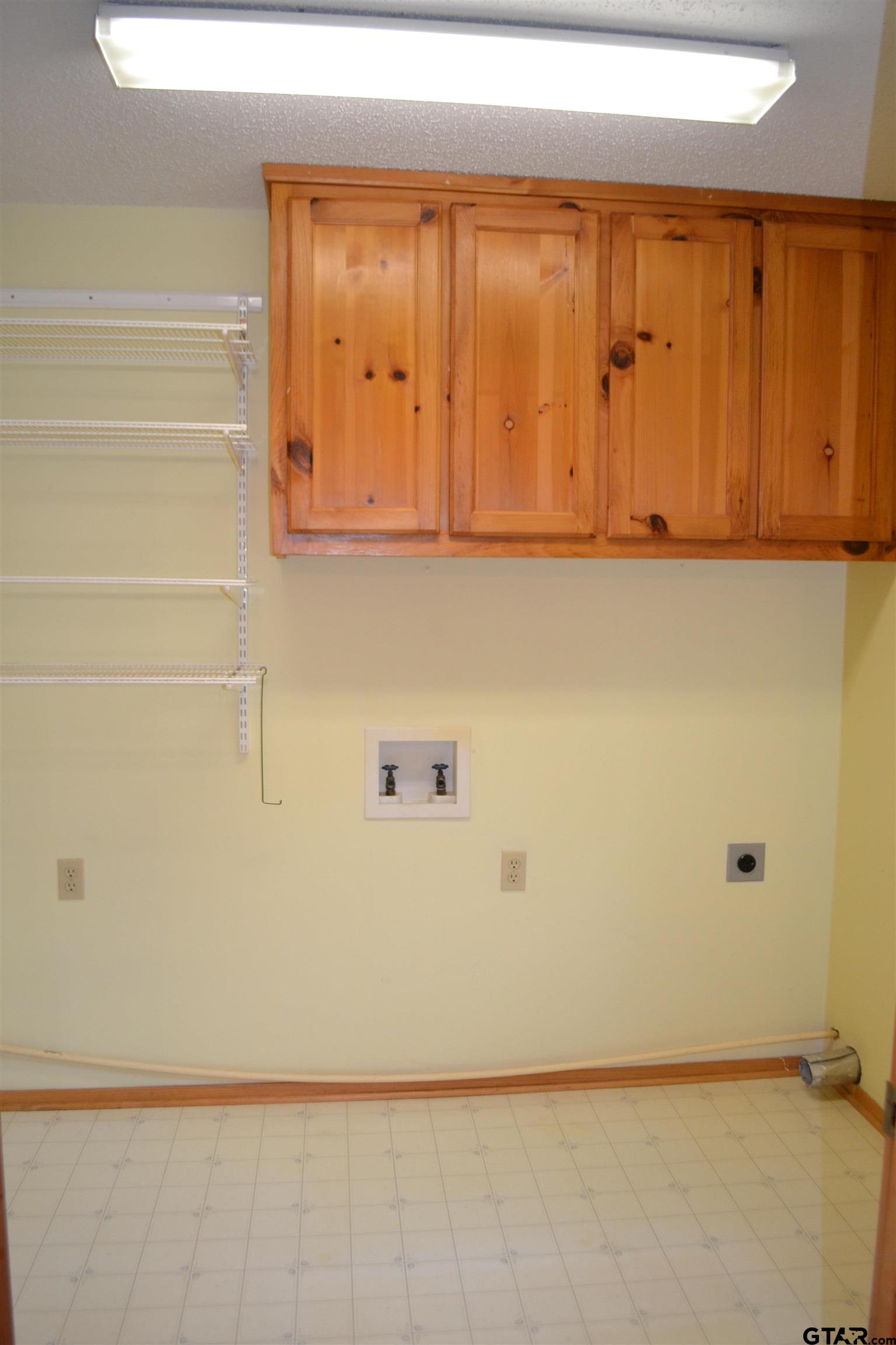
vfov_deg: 67.4
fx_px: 1008
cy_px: 672
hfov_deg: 47.9
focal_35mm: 27
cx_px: 448
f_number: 3.5
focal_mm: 18
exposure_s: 1/60
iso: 640
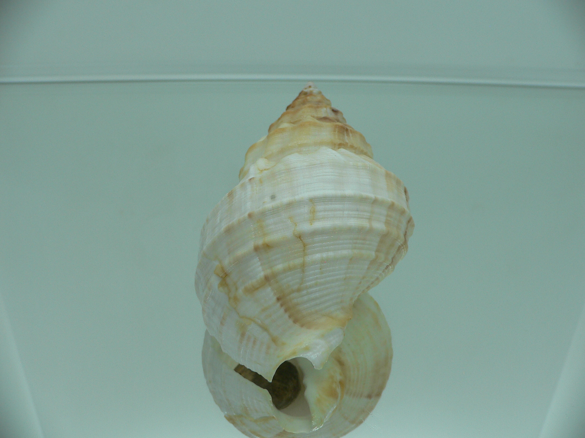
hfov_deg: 52.6
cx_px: 292
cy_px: 219
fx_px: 591
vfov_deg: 40.7
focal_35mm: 35
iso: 80
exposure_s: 1/80
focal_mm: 4.6
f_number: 2.8
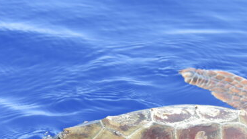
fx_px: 3340
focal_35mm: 510
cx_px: 238
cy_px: 96
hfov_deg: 4.2
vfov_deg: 2.4
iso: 1100
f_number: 8
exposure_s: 1/1250
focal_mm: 175
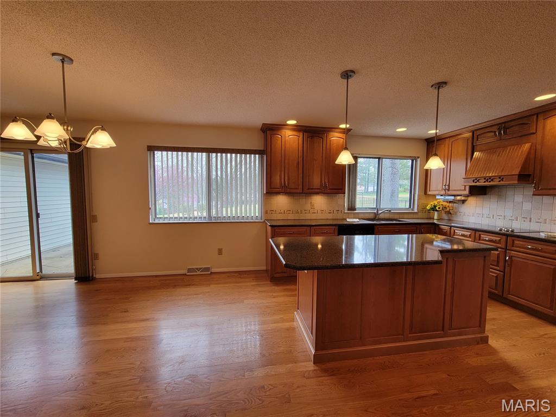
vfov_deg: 89.9
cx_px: 278
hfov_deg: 106.2
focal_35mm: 13
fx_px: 209
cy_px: 208
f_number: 2.2
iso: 80
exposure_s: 1/120
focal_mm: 2.2
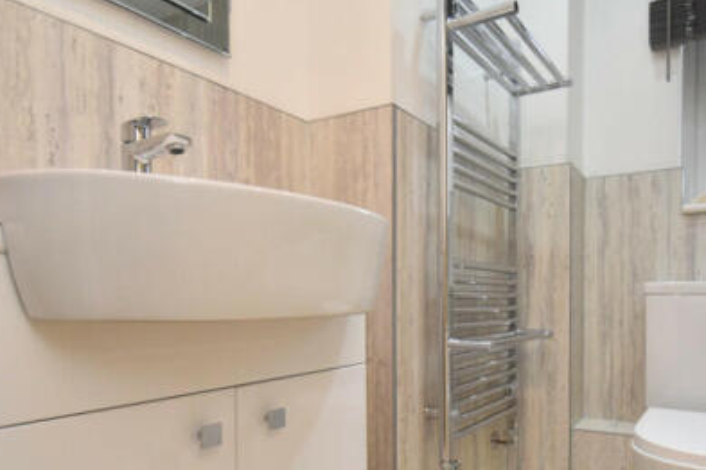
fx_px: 490
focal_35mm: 25
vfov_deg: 50.9
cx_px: 475
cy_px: 288
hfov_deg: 69.3
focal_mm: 10
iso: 800
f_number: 4.5
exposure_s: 1/160
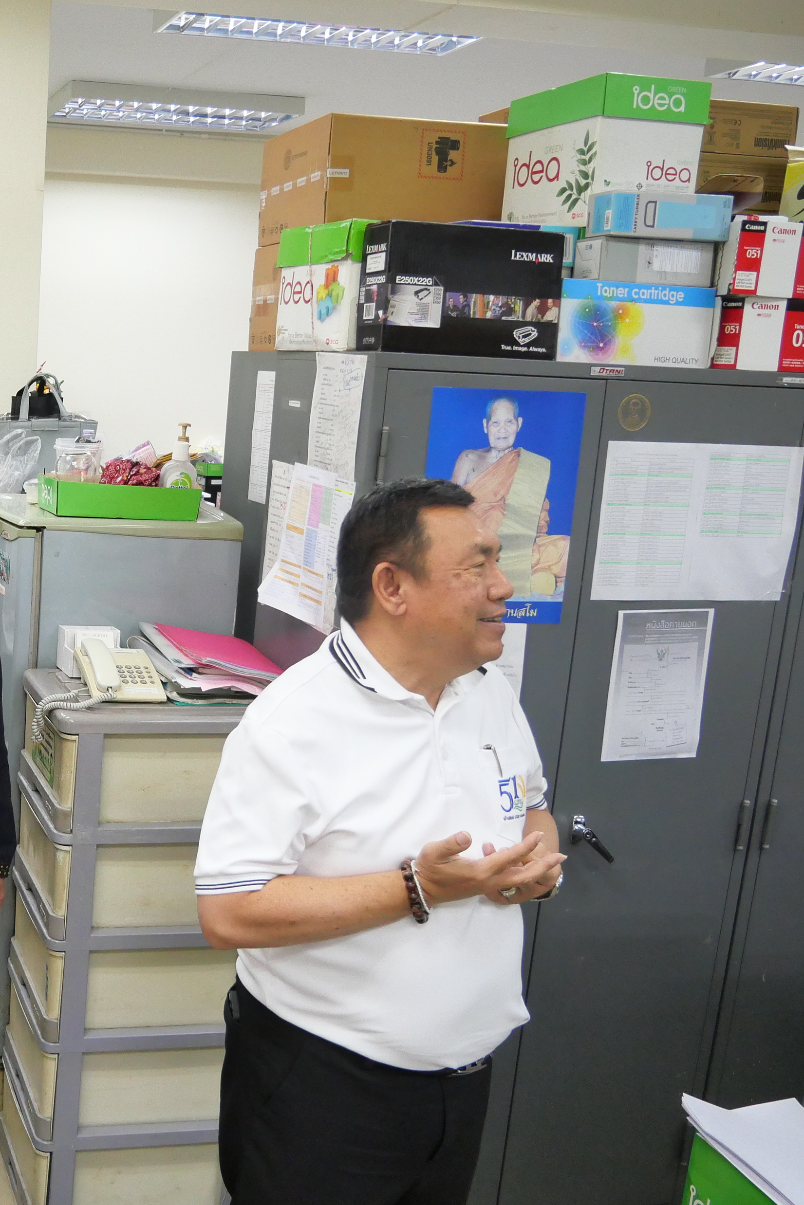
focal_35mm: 36
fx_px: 1206
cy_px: 602
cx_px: -31
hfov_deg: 33.2
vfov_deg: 53.1
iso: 1600
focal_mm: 12
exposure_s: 1/80
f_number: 3.5
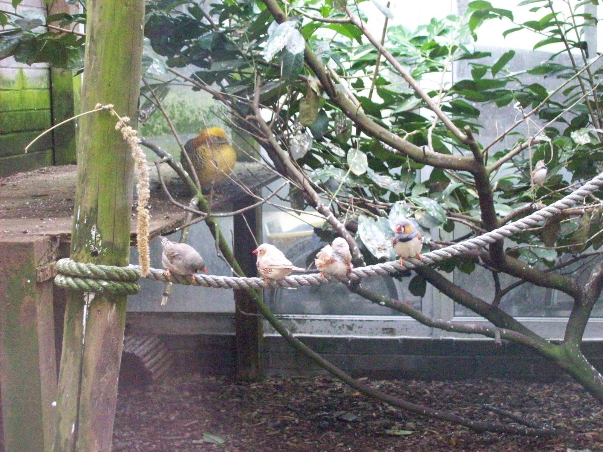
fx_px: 1219
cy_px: 226
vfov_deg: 21.0
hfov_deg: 27.8
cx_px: 302
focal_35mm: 70
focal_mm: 11.6
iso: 800
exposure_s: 1/50.1
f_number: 3.8
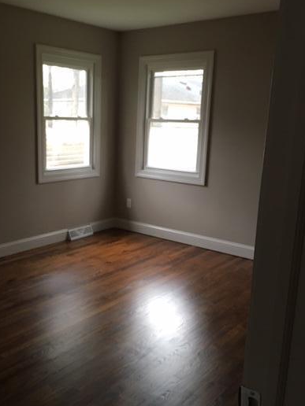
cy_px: 217
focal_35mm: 36
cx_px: 118
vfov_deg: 51.3
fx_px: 423
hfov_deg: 39.4
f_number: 2.2
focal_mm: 4.15
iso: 125
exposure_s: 1/30
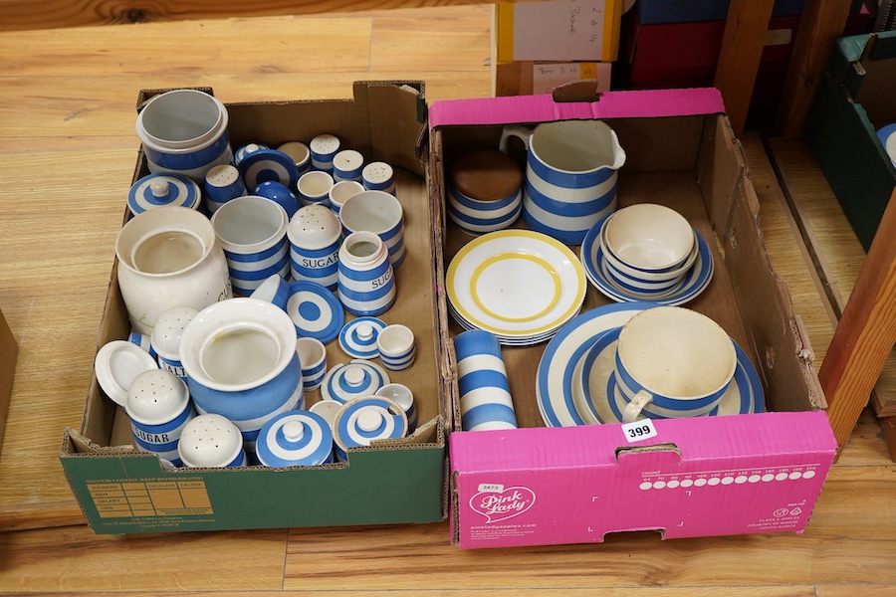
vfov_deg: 29.9
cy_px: 298
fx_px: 1120
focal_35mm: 45
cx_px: 448
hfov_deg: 43.6
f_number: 3.5
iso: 1250
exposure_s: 1/125
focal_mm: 30
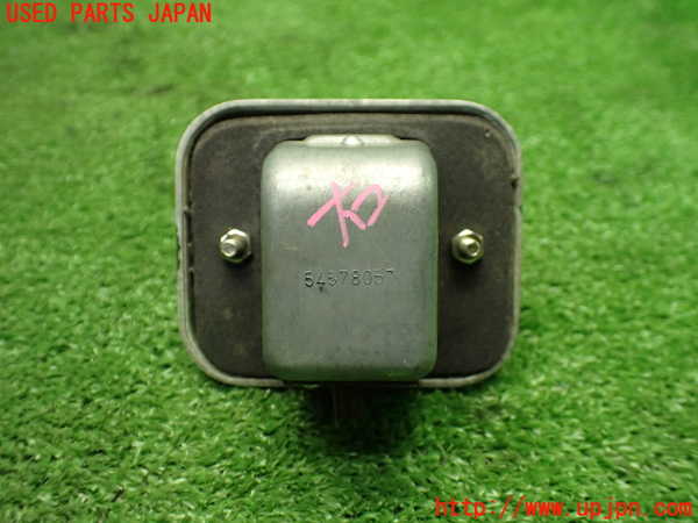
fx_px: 605
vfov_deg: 46.8
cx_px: 349
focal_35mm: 30
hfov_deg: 60.0
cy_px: 262
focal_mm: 5.4
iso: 800
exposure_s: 1/125
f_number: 2.3
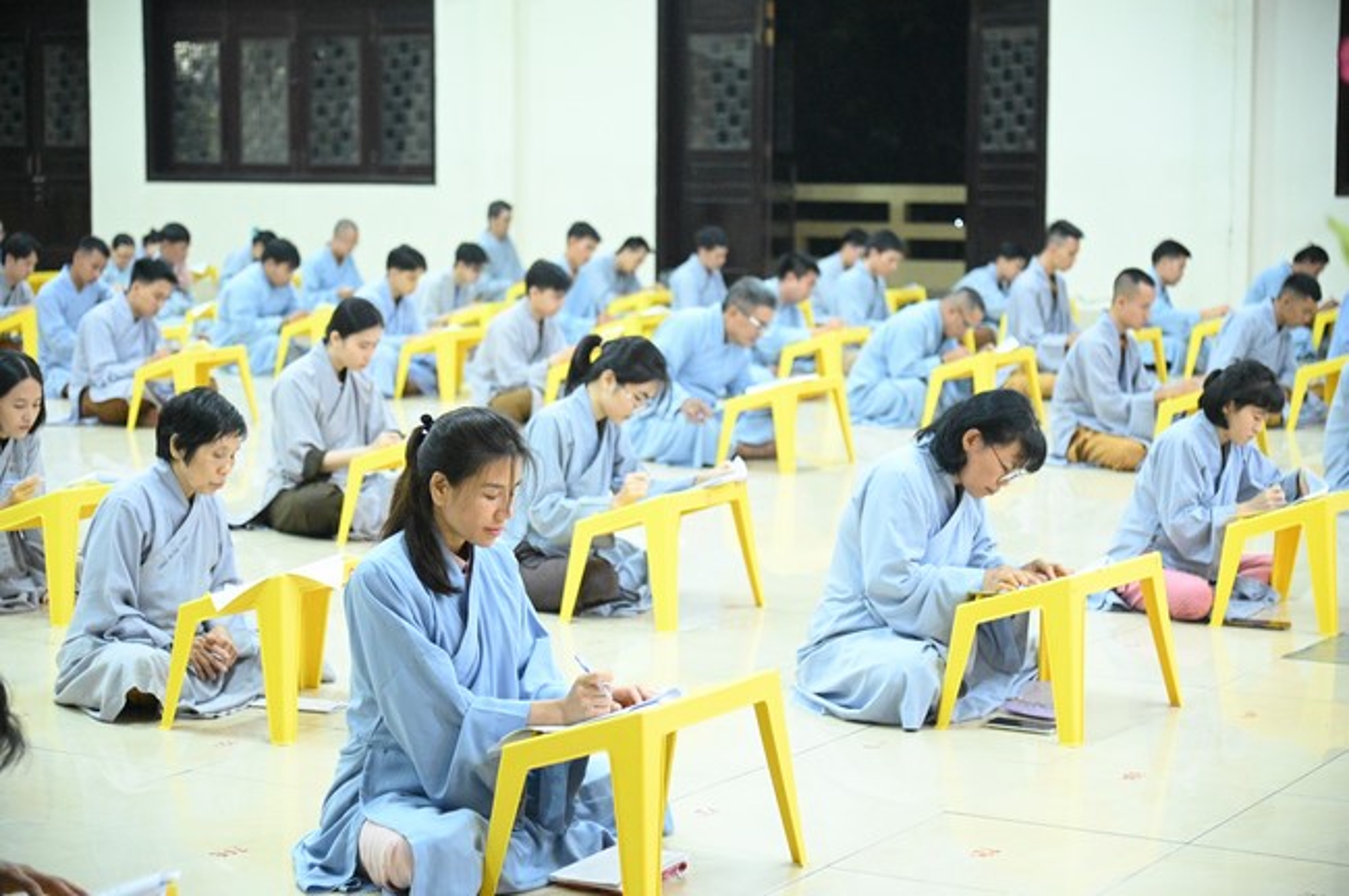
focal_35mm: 75
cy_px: 448
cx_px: 674
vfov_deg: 18.1
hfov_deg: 27.0
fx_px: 2808
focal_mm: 75
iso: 16000
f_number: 4
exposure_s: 1/200
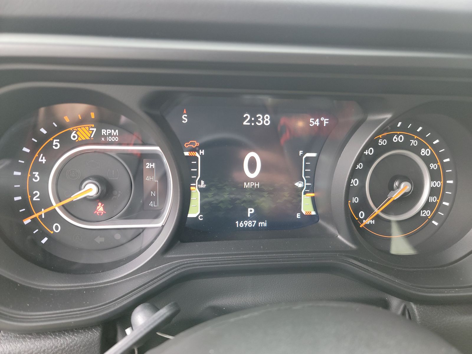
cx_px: 236
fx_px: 327
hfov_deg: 71.6
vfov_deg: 56.8
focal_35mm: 24
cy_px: 177
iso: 350
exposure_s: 1/59
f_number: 1.8
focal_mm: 6.7
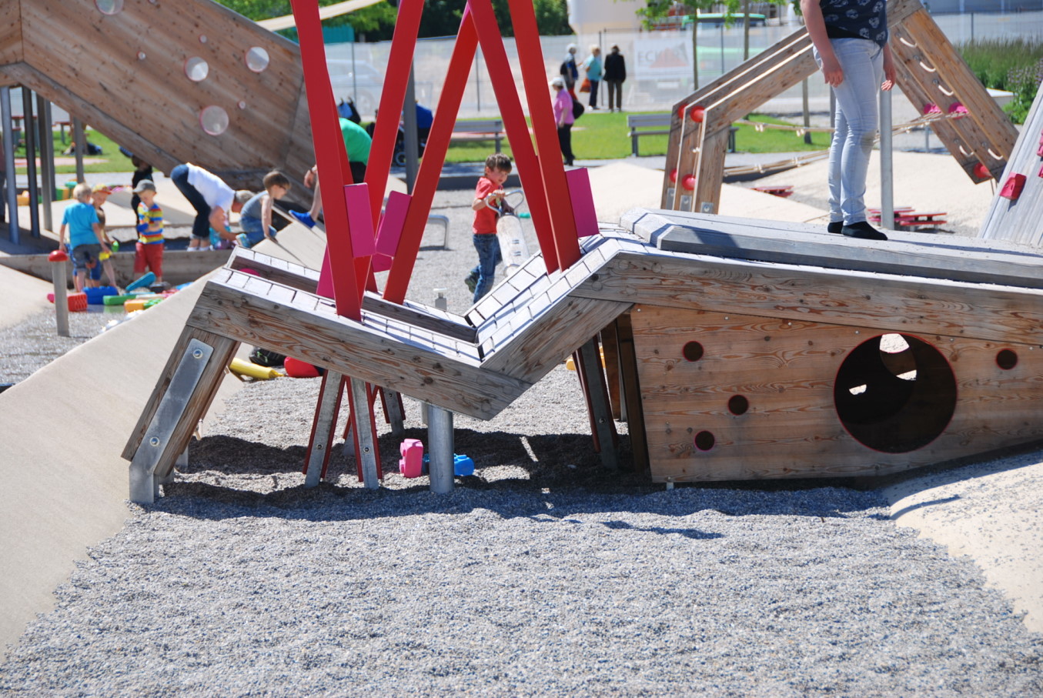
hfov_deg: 15.2
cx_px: 522
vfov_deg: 10.2
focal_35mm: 135
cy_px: 349
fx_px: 3916
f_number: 6.3
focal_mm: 90
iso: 100
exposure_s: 1/320
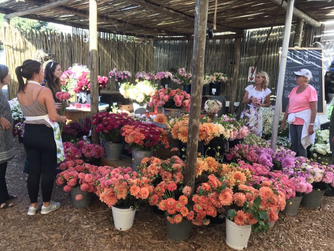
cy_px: 126
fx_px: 270
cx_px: 167
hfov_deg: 63.4
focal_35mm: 28
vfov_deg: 49.8
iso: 20
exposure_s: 1/112
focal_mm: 3.99
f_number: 1.8
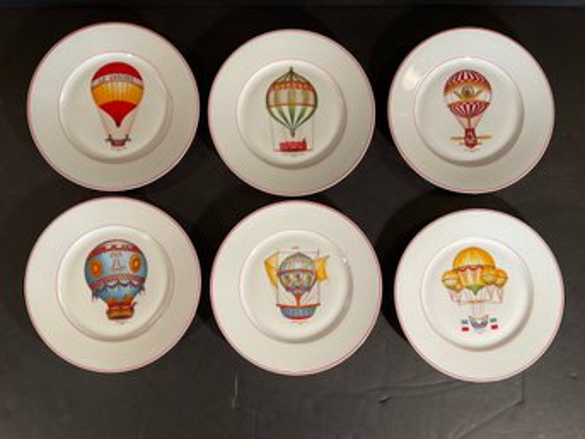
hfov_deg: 61.7
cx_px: 292
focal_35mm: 29
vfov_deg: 48.2
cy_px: 220
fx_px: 490
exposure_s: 1/60
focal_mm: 3
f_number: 1.8
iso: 64
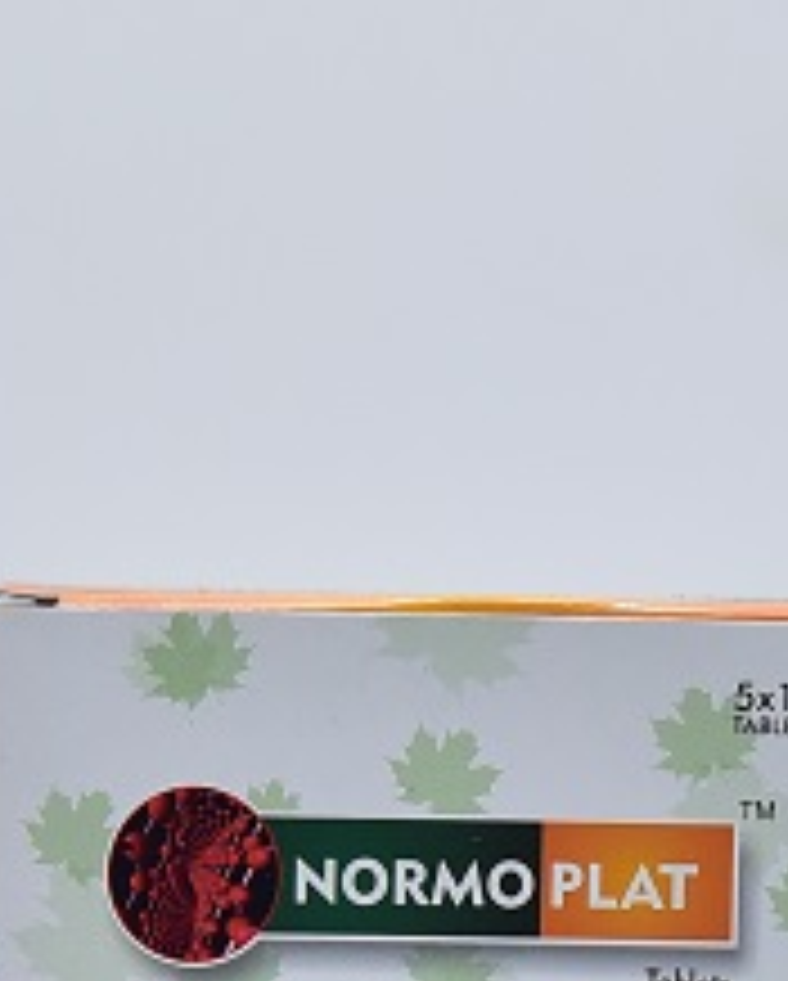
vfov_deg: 14.2
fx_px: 3811
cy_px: 1166
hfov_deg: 11.8
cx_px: 441
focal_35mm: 131
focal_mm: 58
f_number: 4
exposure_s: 1/125
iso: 1250
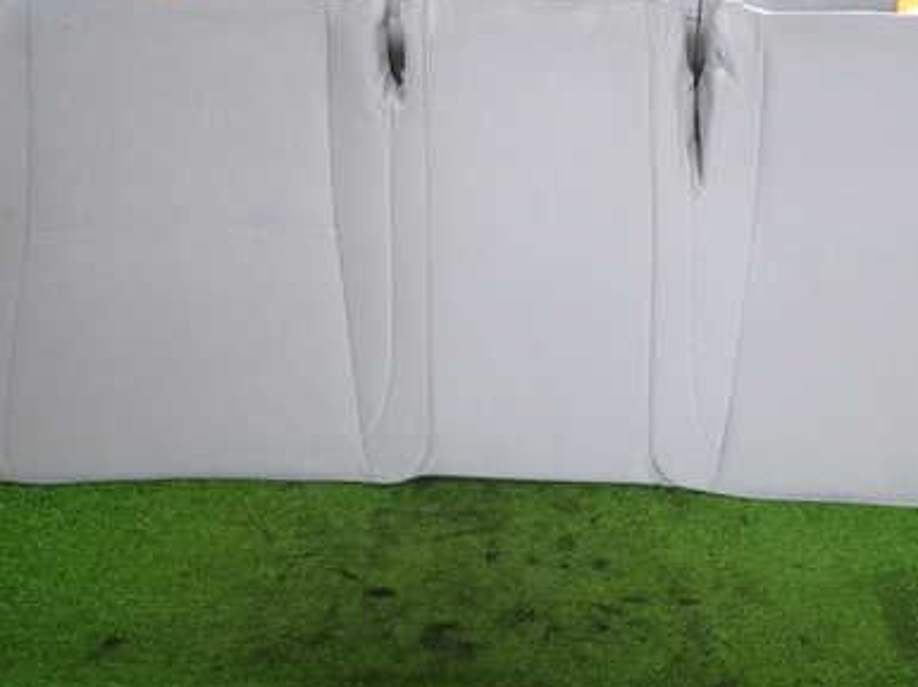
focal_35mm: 39
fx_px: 1033
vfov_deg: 36.7
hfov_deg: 47.7
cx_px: 544
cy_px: 322
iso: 125
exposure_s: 1/125
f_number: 2
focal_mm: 4.5
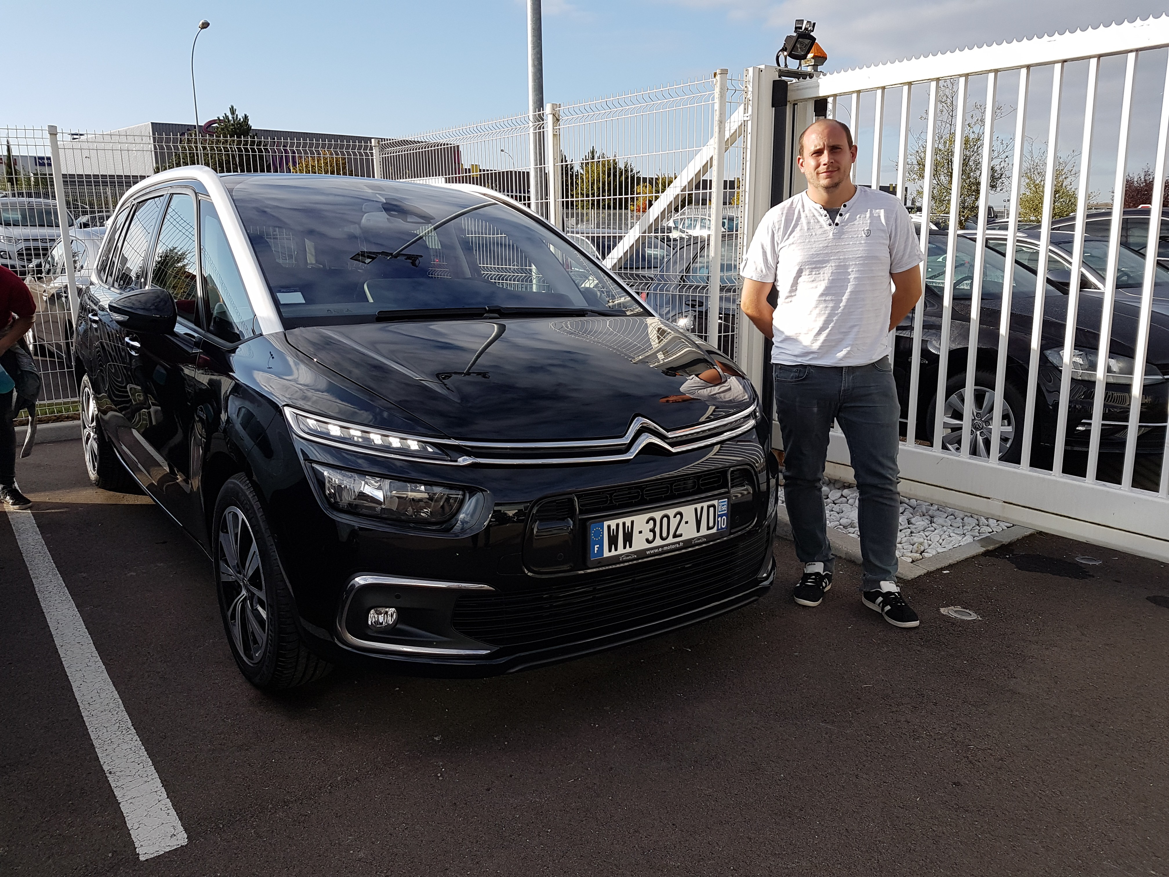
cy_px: 438
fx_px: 878
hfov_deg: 67.3
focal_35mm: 26
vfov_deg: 53.1
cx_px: 584
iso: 40
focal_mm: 4.2
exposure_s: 1/1280
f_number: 1.7
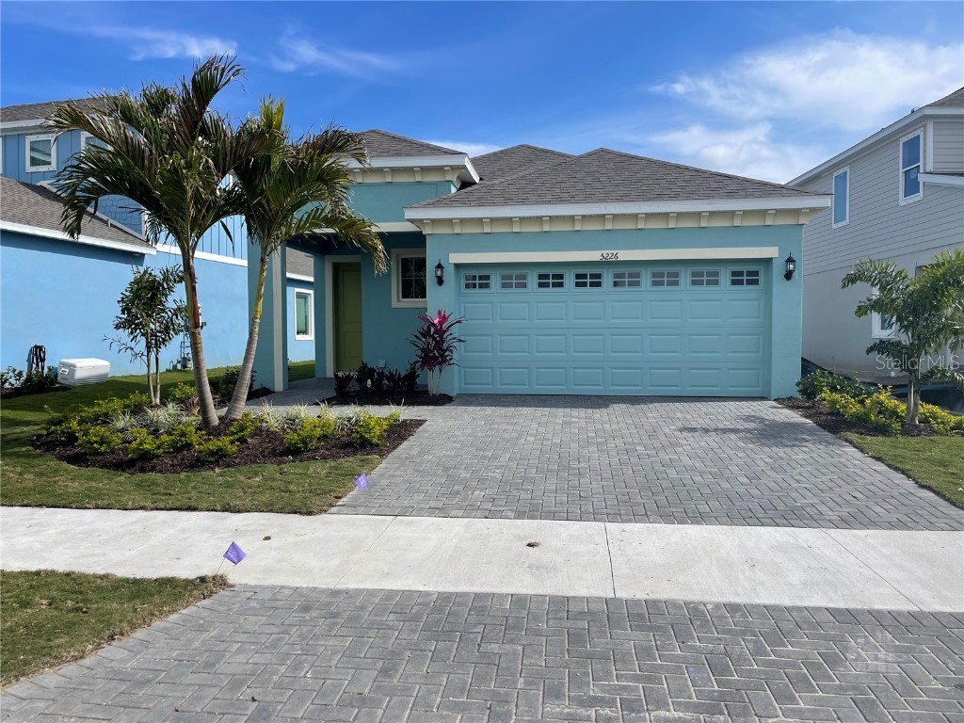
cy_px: 362
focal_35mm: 26
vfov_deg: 53.1
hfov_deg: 67.3
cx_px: 482
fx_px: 724
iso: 32
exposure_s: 1/4348
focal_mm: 5.1
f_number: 1.6
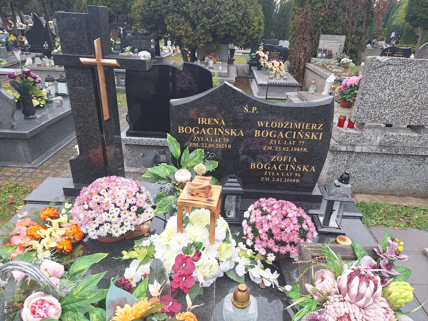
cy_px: 160
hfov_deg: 73.9
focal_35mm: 23
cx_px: 214
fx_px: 284
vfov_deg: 58.9
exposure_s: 1/193
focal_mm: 5.54
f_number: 1.8
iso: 40
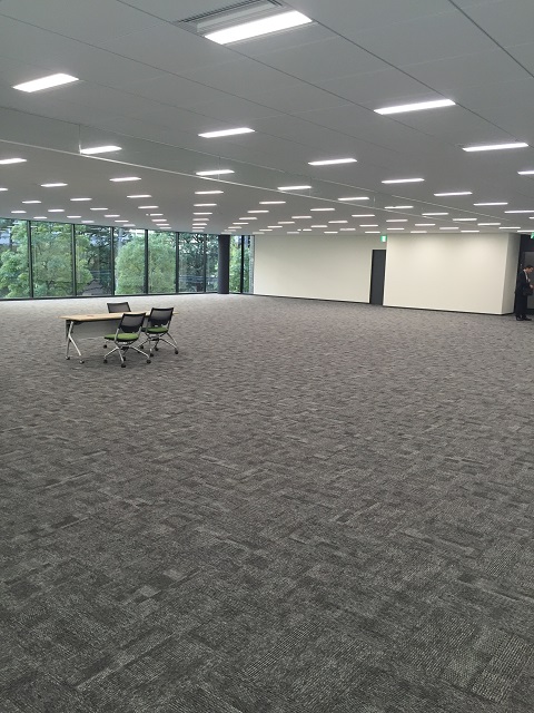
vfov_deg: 61.7
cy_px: 356
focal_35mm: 29
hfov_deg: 48.2
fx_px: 596
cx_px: 267
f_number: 2.2
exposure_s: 1/30
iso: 32
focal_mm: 4.15
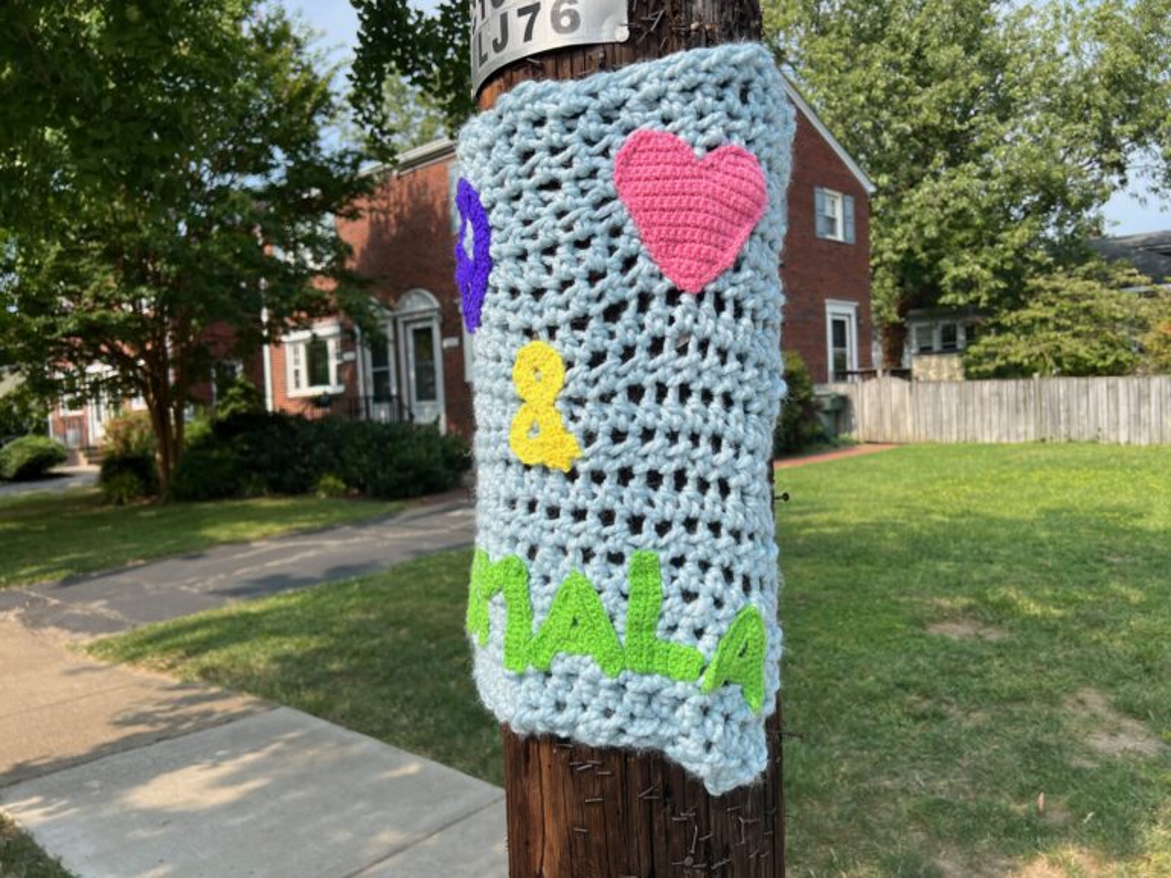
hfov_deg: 67.3
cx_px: 586
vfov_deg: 53.1
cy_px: 439
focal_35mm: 26
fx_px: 880
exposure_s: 1/2632
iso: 50
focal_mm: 5.7
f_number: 1.5
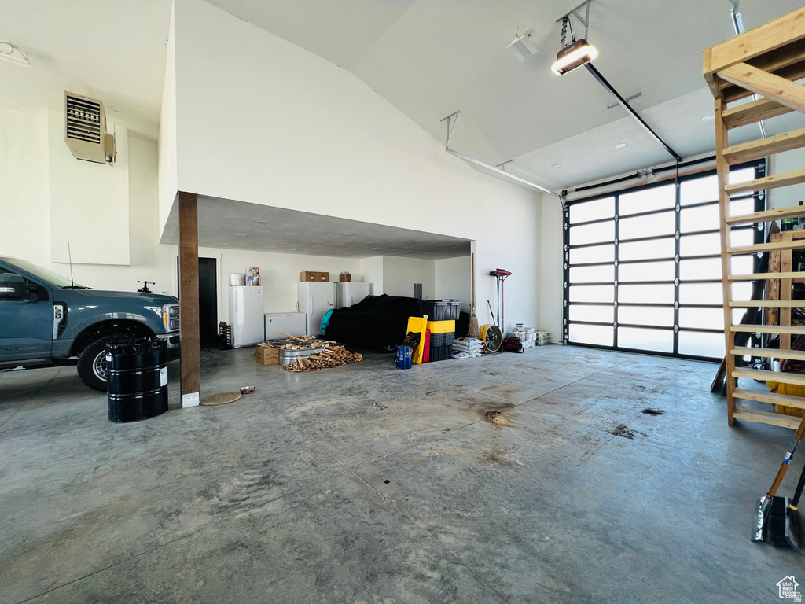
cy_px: 302
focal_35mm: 13
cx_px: 402
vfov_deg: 89.9
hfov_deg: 106.2
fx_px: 302
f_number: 1.8
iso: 80
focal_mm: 1.57
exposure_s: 1/120
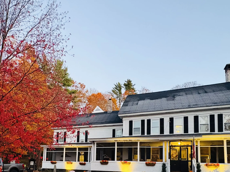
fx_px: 140
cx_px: 103
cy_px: 122
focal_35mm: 21
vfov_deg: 61.1
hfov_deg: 78.7
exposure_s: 1/47
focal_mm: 2.22
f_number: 2.2
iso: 1000
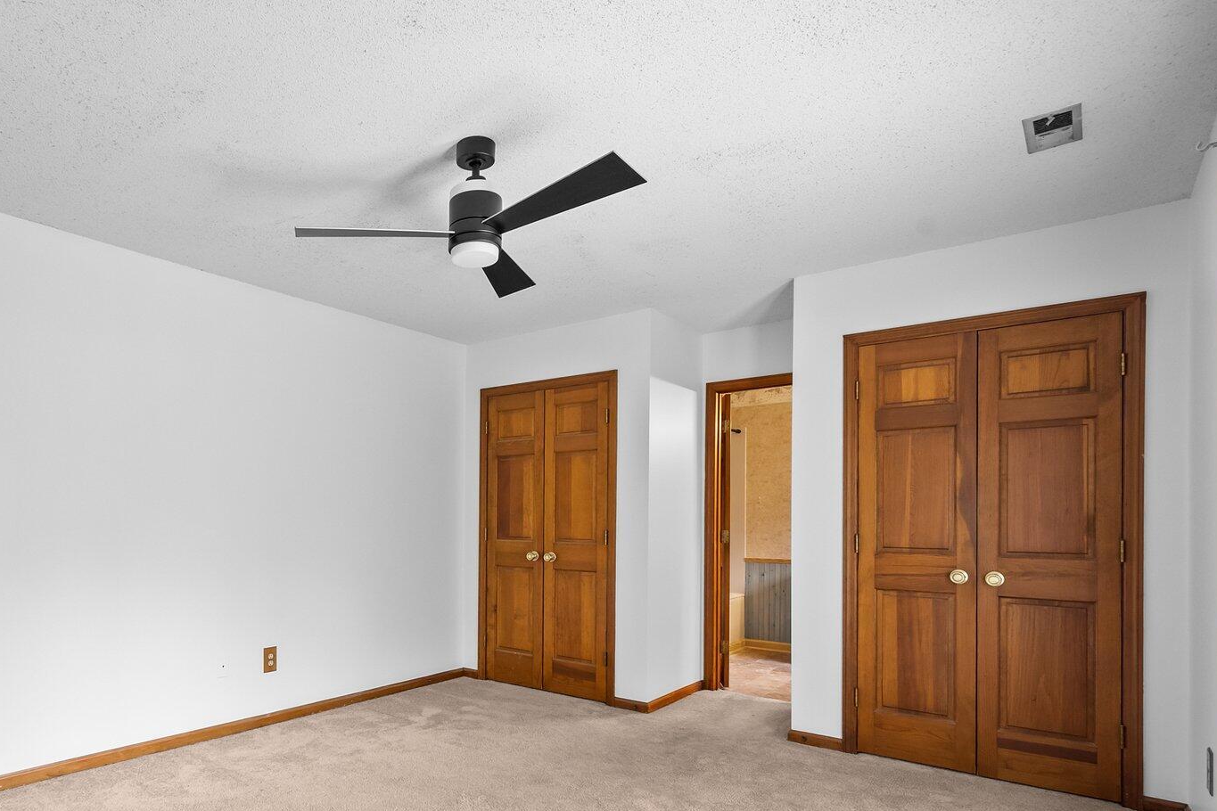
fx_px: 710
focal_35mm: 21
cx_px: 374
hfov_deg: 77.7
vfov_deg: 58.5
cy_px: 523
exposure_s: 1/8
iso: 640
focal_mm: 14
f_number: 7.1
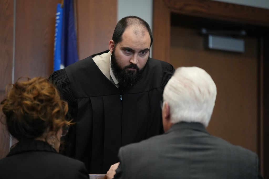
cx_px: 134
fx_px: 1106
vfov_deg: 9.3
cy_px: 90
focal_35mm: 148
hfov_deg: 13.9
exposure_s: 1/500
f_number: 2.8
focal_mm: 148
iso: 3200
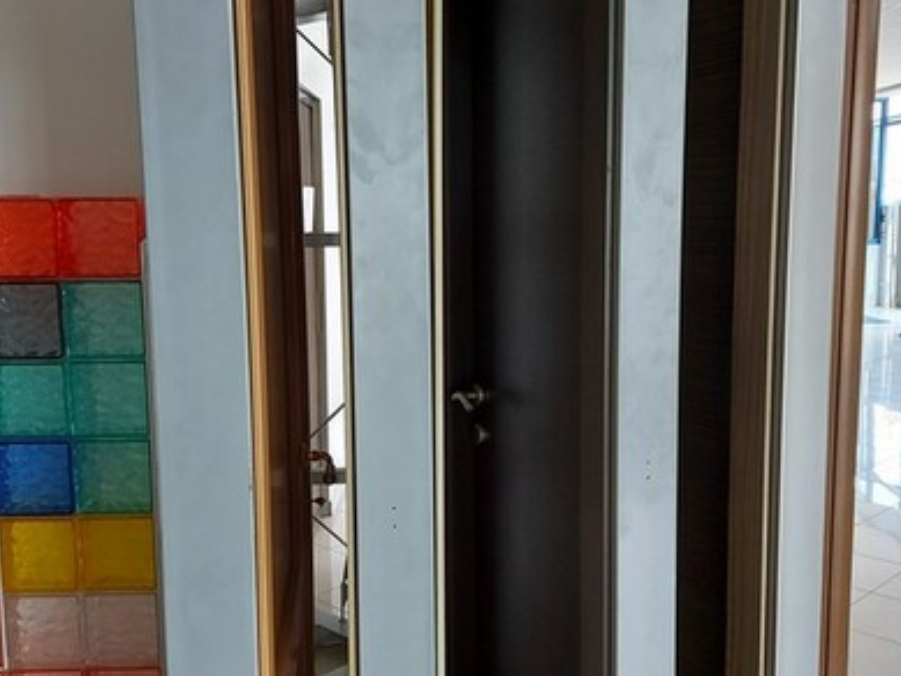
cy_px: 322
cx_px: 447
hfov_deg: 50.1
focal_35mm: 37
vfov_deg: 38.7
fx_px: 963
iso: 250
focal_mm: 5.23
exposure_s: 1/40
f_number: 1.8
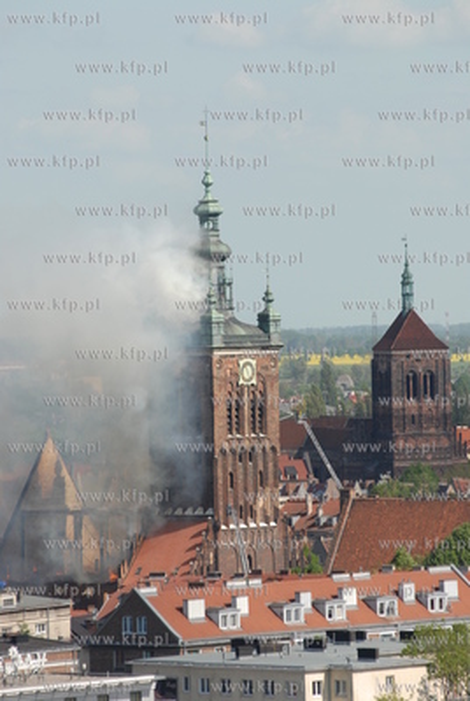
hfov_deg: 4.6
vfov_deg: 6.9
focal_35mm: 300
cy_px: 350
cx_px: 235
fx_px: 5854
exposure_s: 1/500
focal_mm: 200
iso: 100
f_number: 5
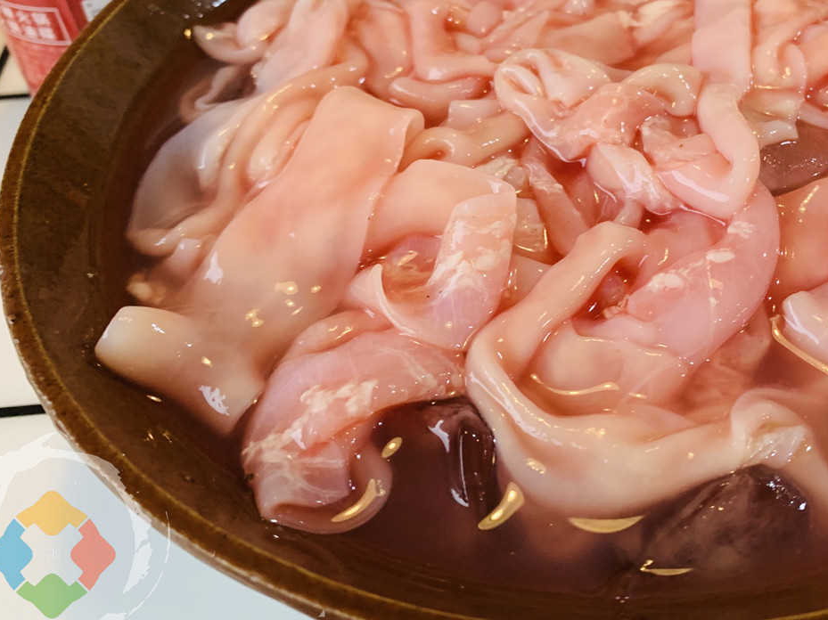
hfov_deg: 43.9
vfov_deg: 33.9
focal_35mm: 42
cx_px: 578
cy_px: 195
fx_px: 1004
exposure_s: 1/60
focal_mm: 4.25
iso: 160
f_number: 1.8
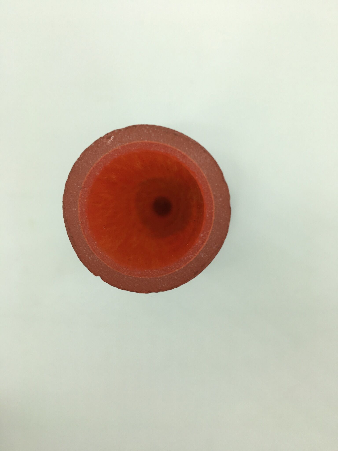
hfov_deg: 48.2
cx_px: 169
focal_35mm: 29
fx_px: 378
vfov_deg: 61.7
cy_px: 226
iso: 25
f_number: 2.2
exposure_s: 1/306
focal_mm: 4.15
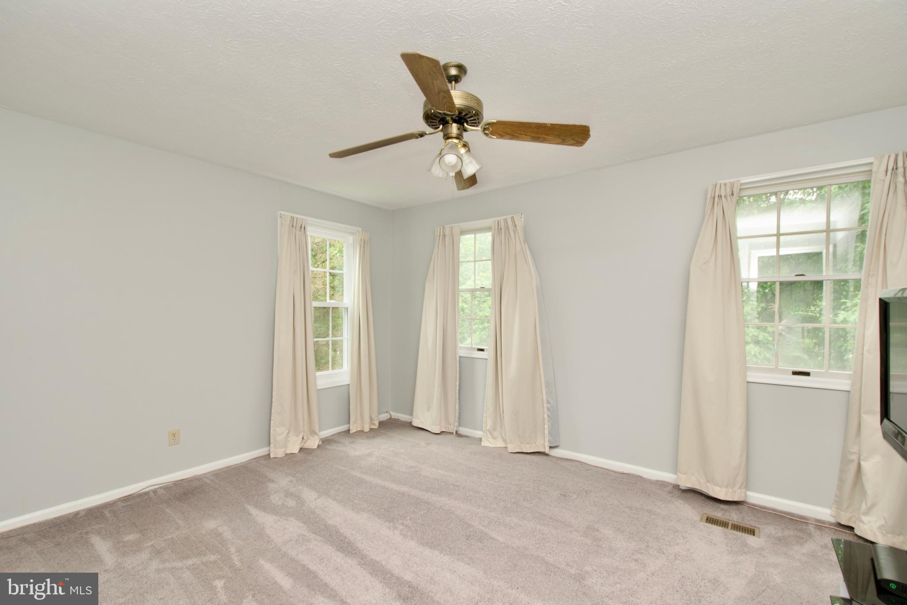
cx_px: 454
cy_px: 302
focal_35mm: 15
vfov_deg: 77.3
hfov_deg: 100.4
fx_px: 378
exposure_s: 1/40
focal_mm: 10
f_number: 7.1
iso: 320
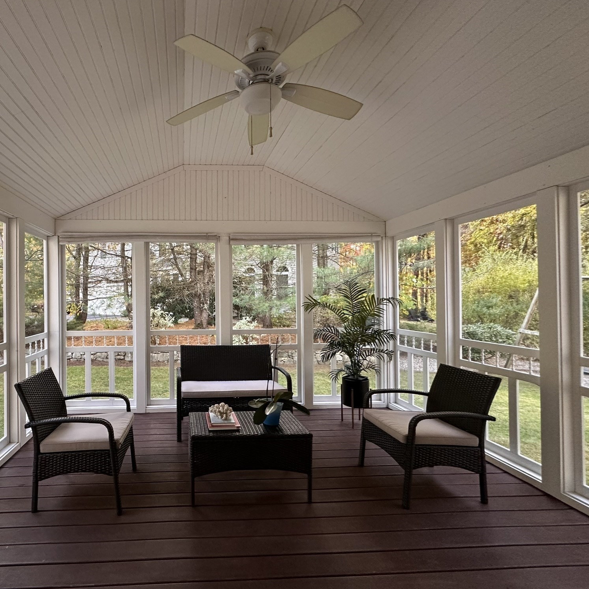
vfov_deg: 84.0
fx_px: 327
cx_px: 196
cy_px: 292
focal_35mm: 17
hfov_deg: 81.1
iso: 250
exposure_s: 1/120
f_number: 2.2
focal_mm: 2.22
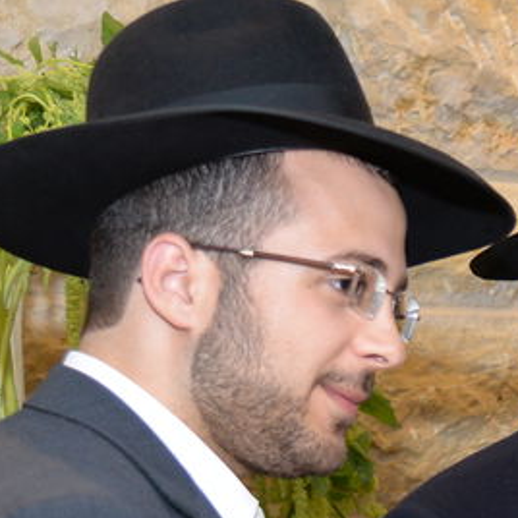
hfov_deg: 10.3
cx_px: 1154
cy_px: 607
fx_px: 2556
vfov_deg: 11.4
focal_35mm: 151
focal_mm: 34
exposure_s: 1/160
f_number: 4.5
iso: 800
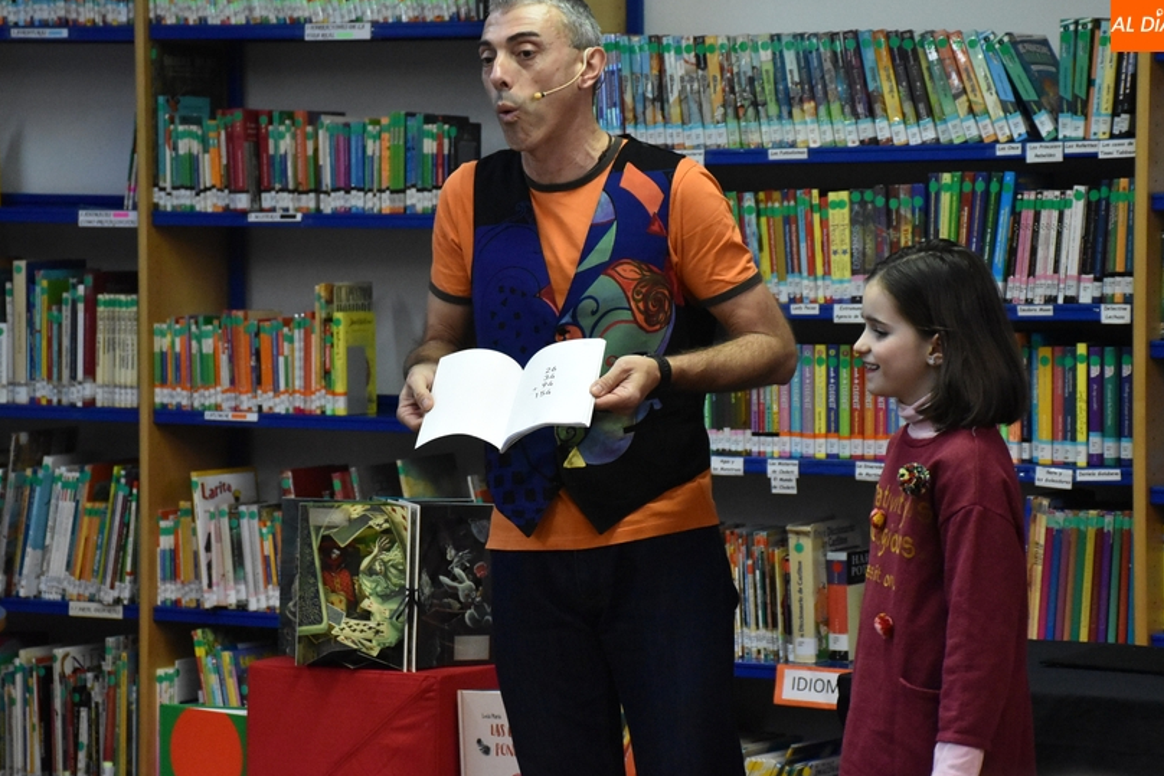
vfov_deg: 11.7
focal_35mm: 117
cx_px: 555
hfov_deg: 17.5
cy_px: 394
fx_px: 3783
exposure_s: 1/250
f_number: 5
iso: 4500
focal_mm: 70
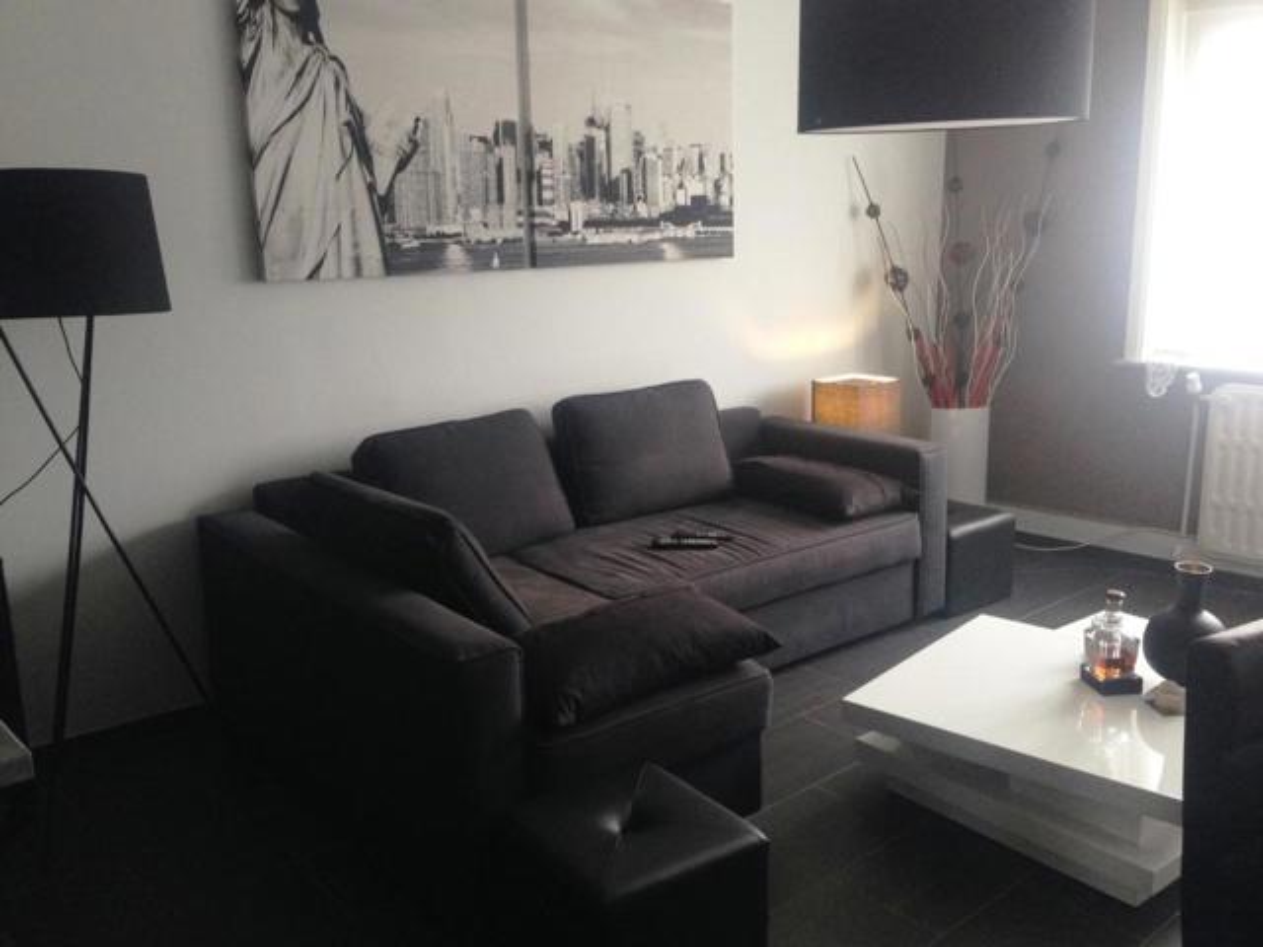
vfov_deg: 42.9
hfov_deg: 55.4
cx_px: 632
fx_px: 1204
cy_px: 474
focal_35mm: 33
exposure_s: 1/20
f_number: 2.4
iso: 200
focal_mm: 4.12
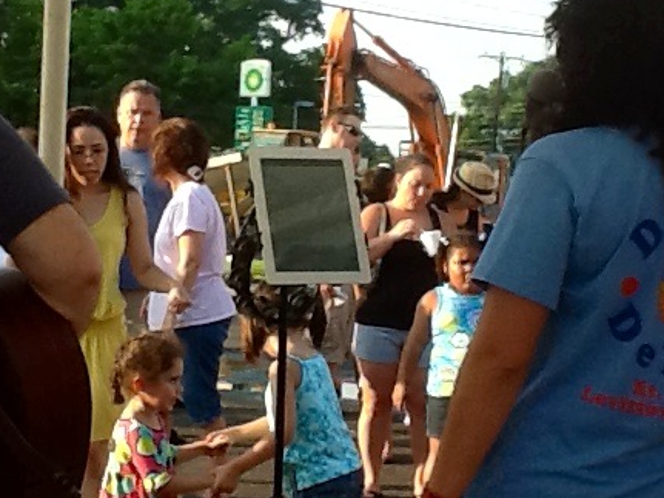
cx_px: 250
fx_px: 1879
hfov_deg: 20.0
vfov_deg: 15.1
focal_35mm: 98
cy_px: 165
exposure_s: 1/311
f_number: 2.4
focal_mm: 2.03
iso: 40
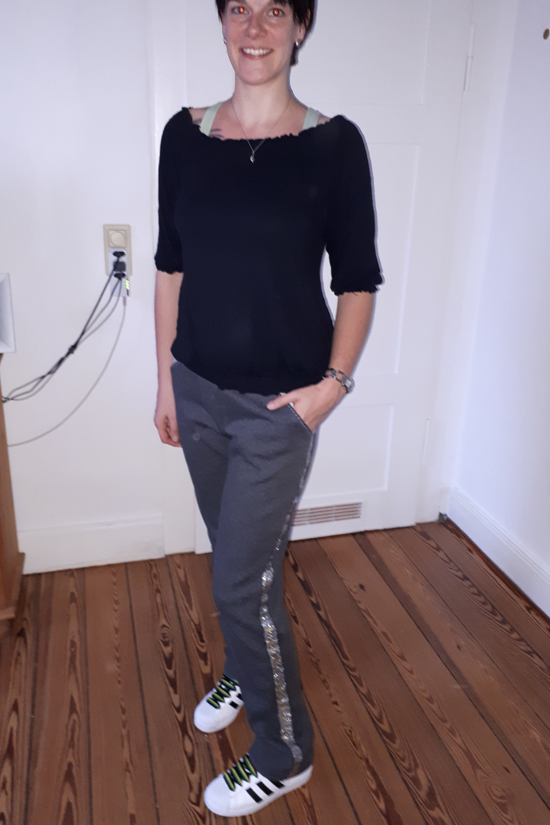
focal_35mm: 29
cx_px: 260
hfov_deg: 44.9
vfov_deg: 63.7
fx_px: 664
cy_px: 405
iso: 250
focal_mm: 3.6
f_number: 1.9
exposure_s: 1/17
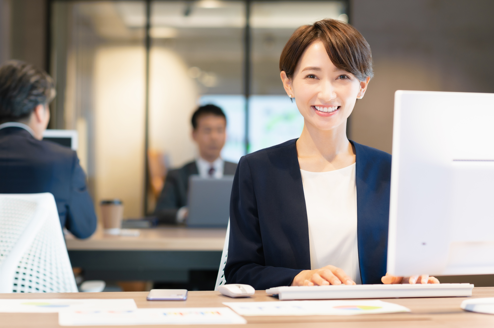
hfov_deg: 23.9
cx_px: 247
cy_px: 164
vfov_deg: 16.0
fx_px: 1165
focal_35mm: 85
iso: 250
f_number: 2.8
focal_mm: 85
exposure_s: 1/160
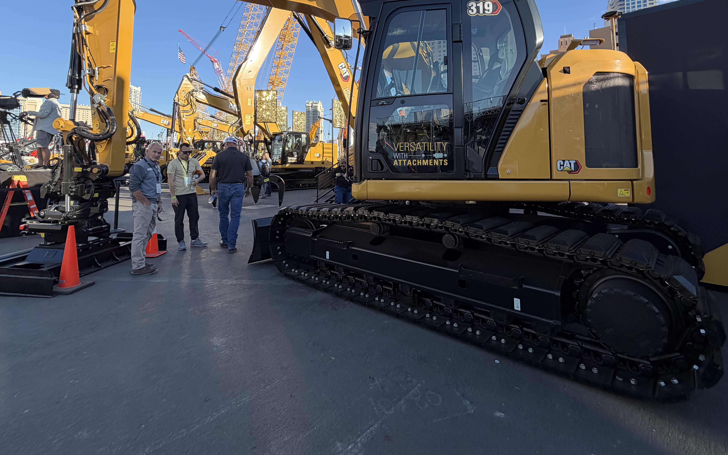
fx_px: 357
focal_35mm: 18
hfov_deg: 91.1
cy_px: 139
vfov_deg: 62.8
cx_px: 356
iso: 40
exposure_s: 1/535
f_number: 2.2
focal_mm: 2.22
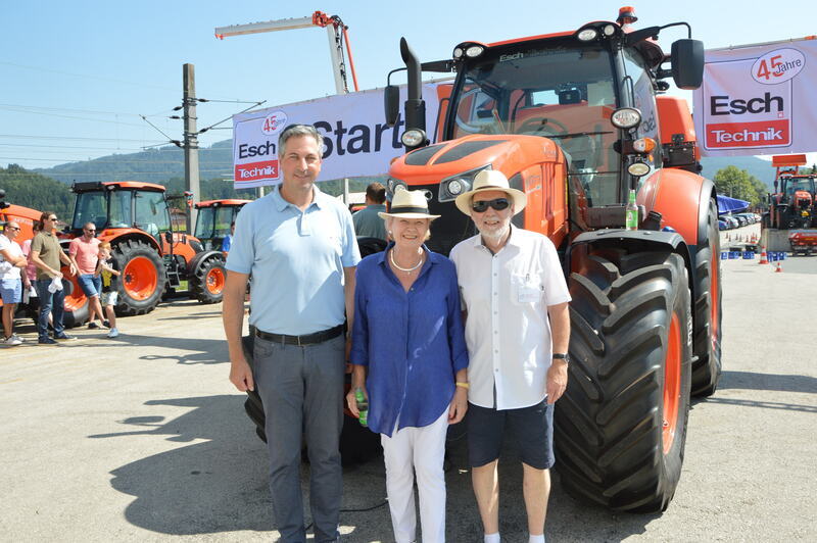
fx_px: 714
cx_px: 408
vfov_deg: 41.6
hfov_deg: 59.5
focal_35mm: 32
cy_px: 272
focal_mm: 21
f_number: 6.3
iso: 100
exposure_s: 1/160
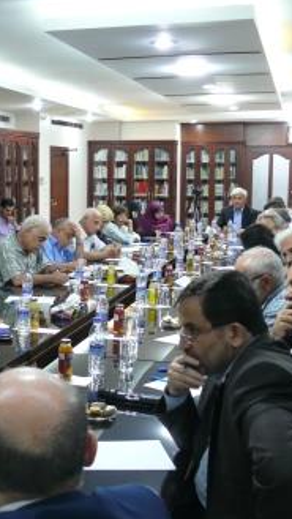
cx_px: -28
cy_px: 259
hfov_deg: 21.8
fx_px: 716
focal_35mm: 52
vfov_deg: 39.9
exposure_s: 1/13
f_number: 2.8
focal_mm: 7.4
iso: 200
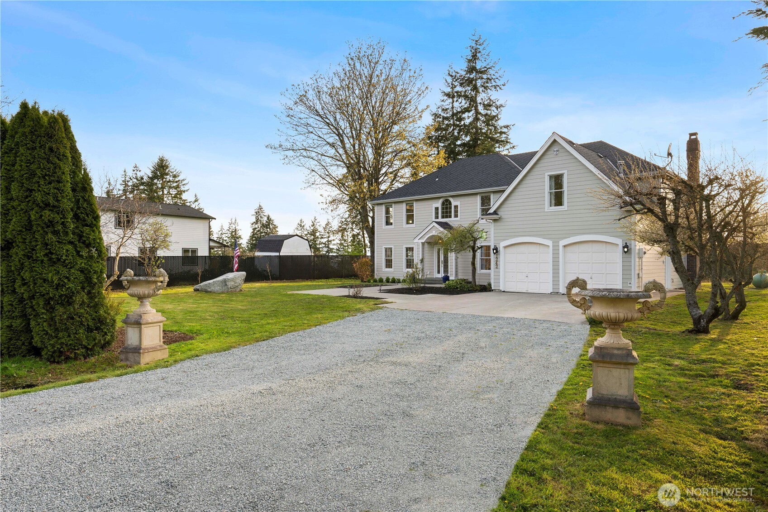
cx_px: 384
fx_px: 469
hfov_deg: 78.6
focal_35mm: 22
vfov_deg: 57.2
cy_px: 256
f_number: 8
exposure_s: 1/25
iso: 200
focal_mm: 22
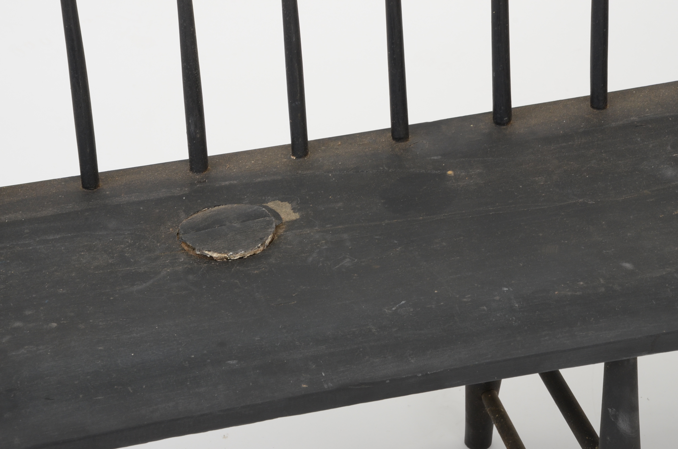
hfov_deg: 18.2
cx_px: 339
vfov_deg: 12.1
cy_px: 224
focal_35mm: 112
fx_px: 2114
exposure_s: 1/125
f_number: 11
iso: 320
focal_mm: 75
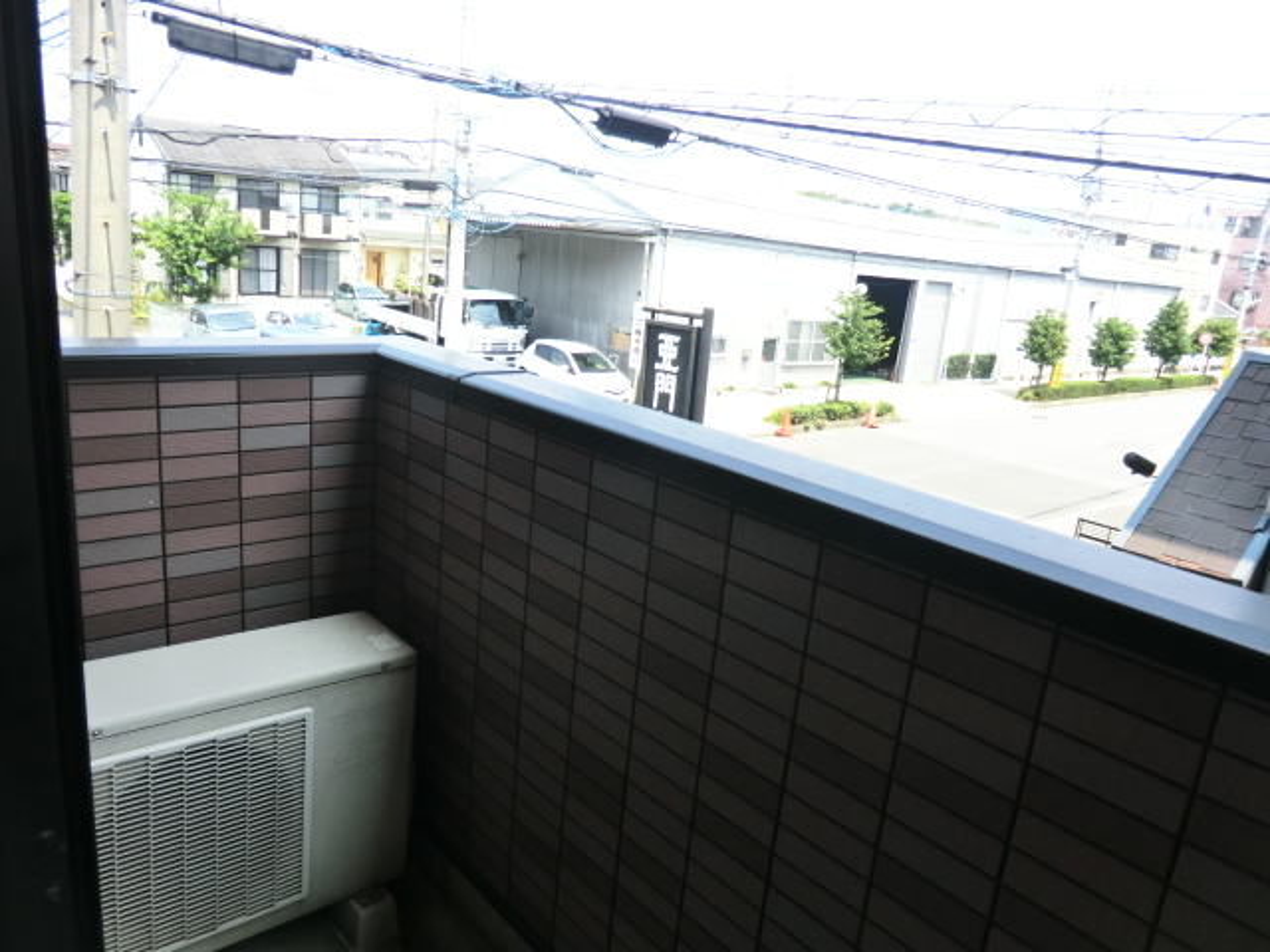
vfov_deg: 56.8
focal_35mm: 24
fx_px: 881
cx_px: 635
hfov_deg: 71.6
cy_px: 476
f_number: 3.2
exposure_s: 1/250
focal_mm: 4.3
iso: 80
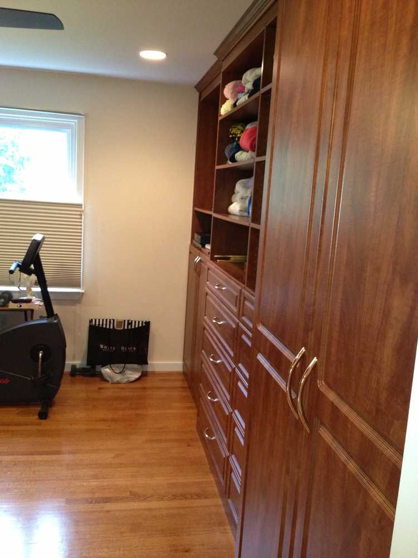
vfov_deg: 52.6
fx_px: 564
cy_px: 279
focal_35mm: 35
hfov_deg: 40.7
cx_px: 209
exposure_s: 1/20
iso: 320
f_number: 2.4
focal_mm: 4.28
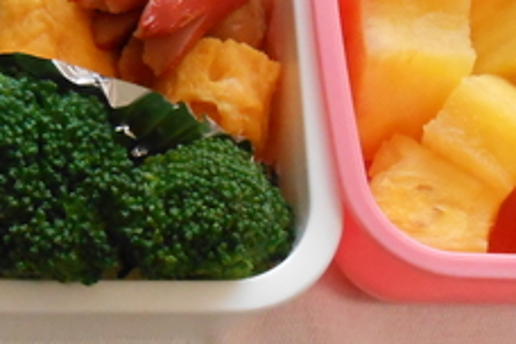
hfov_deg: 26.3
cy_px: 192
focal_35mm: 76
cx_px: 127
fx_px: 1089
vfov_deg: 17.9
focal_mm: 4.6
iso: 640
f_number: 3.5
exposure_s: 1/125
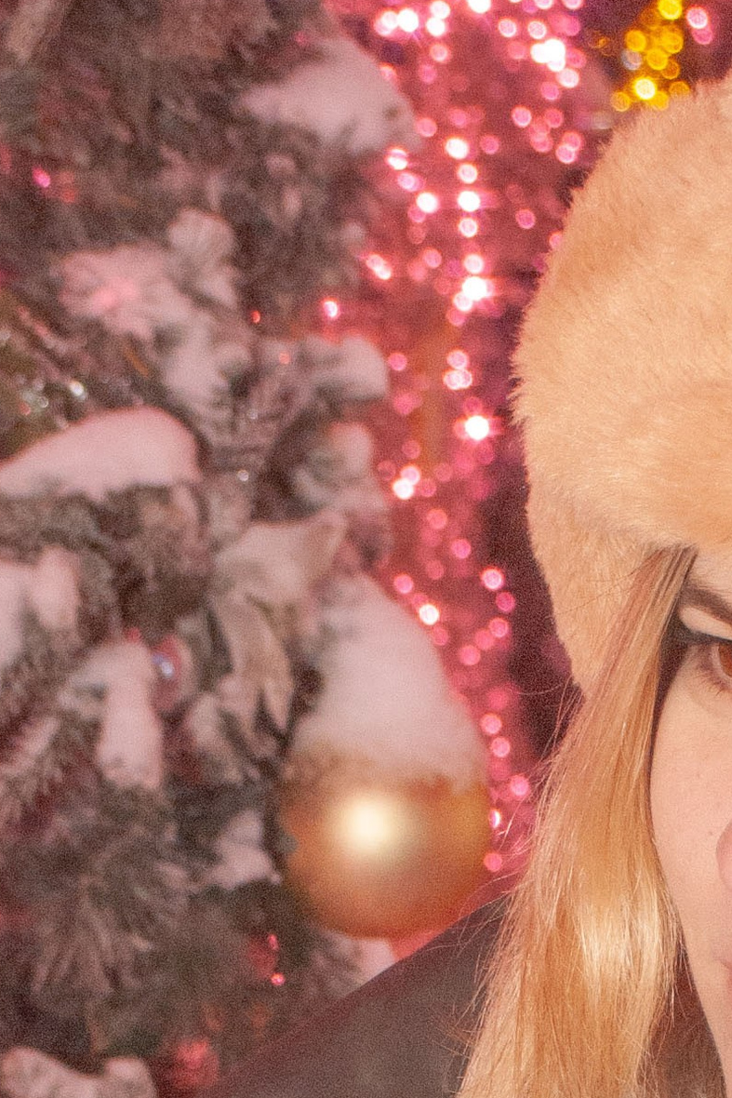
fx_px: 4451
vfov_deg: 13.6
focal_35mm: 146
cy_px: 1340
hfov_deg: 9.4
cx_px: 589
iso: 400
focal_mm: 30
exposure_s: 1/125
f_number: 5
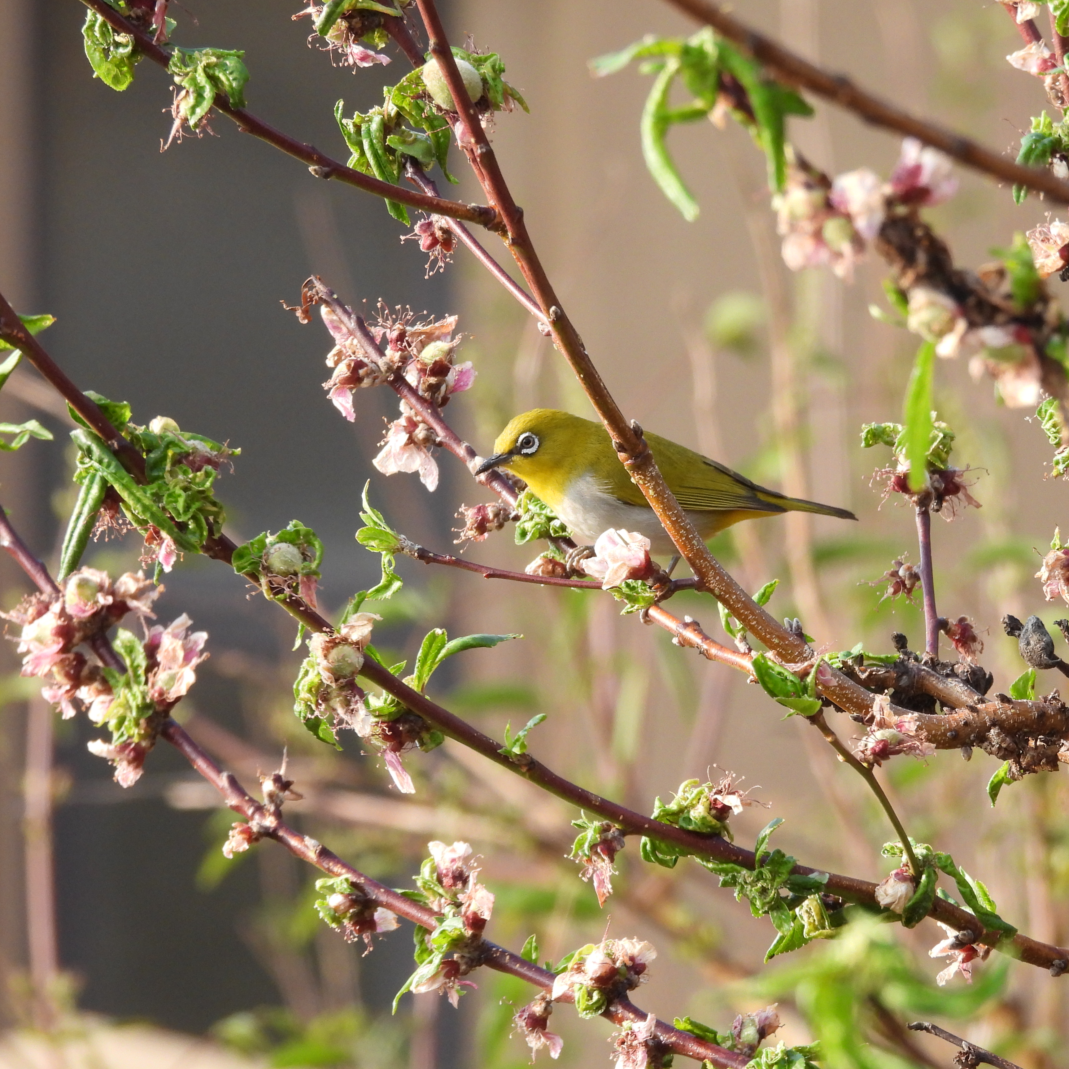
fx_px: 16491
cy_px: 534
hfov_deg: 3.7
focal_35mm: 472
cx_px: 593
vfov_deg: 3.7
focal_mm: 71.4
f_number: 5
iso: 400
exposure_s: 1/250
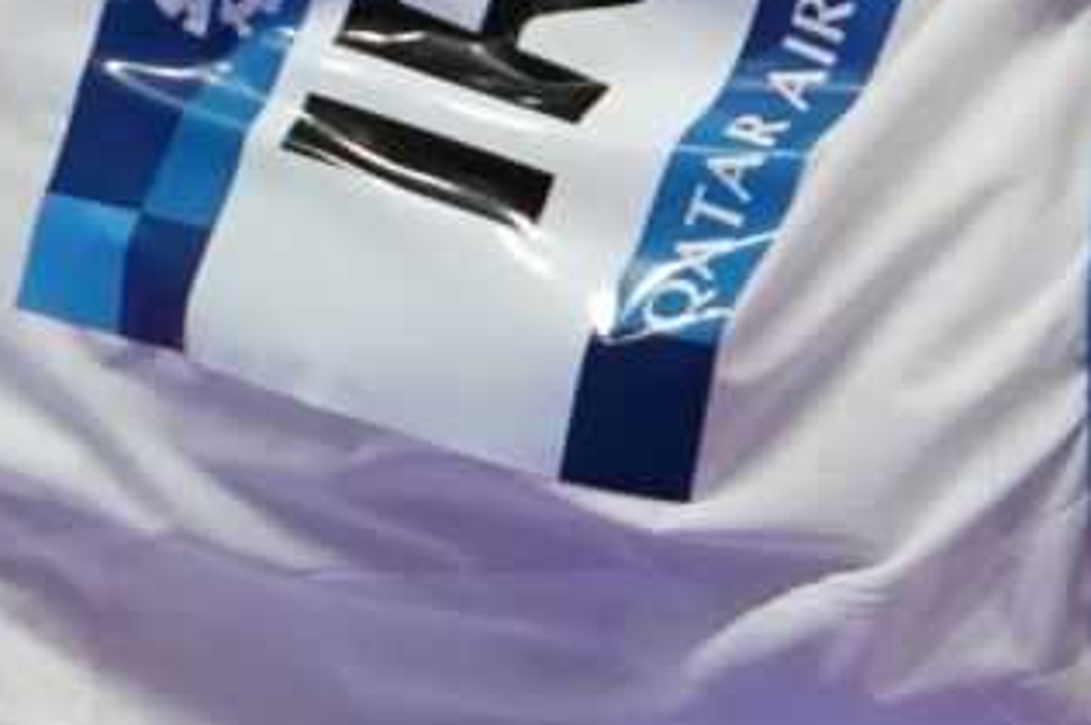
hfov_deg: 1.0
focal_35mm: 2145
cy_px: -494
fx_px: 64937
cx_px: 1799
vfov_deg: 0.6
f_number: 4
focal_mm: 251
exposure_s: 1/1000
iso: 2500
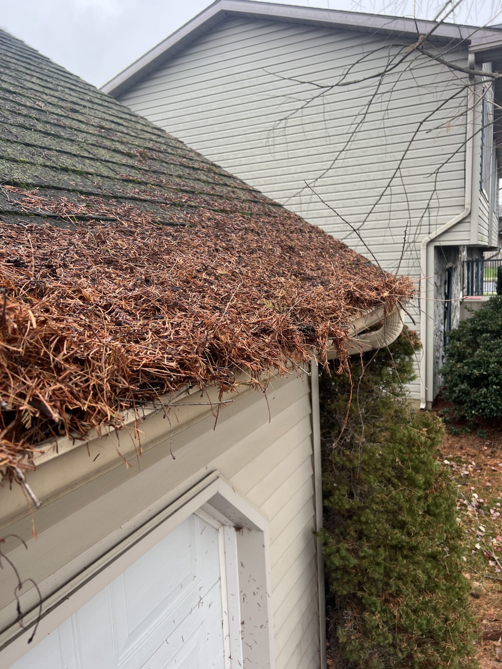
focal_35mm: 26
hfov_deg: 53.1
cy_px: 334
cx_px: 251
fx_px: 503
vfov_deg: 67.3
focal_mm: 5.7
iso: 64
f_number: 1.5
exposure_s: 1/138
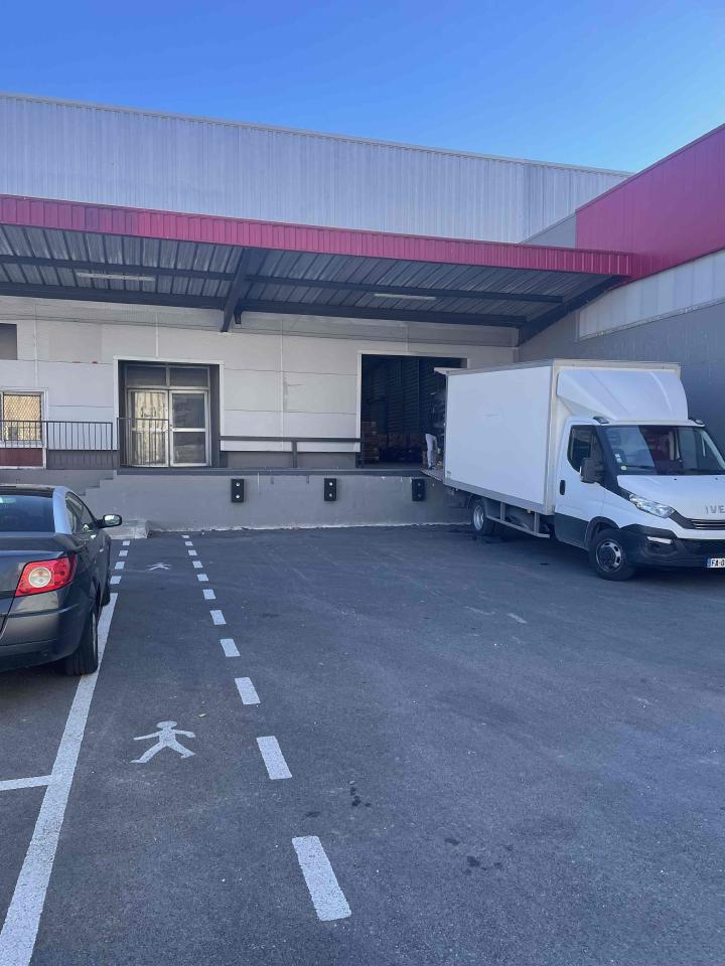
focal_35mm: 26
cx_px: 362
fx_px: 726
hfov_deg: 53.1
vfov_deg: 67.3
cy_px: 483
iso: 32
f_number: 1.6
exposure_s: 1/759
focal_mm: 4.2
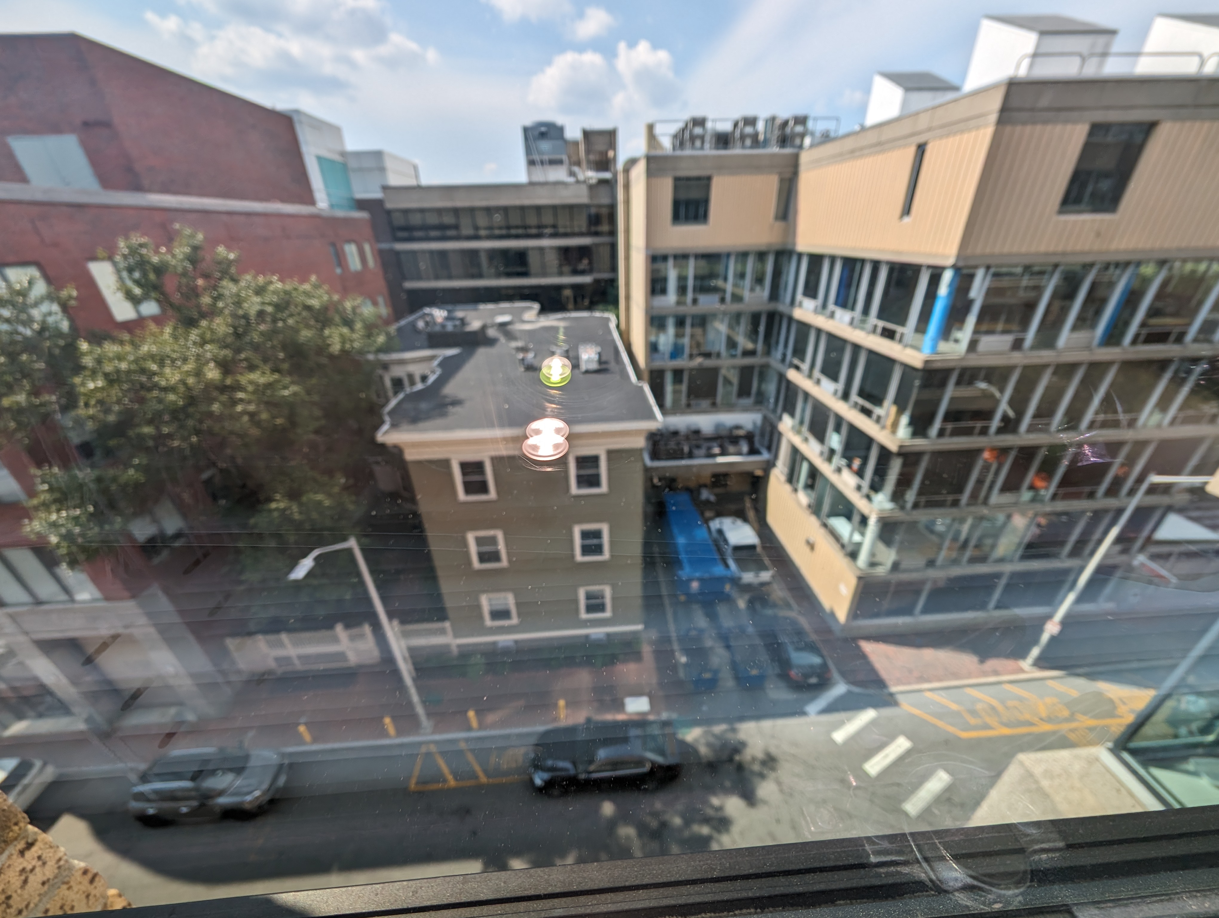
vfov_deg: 94.6
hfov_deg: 110.5
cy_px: 459
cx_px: 610
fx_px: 423
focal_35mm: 12
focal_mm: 2.23
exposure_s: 1/1815
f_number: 1.95
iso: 40
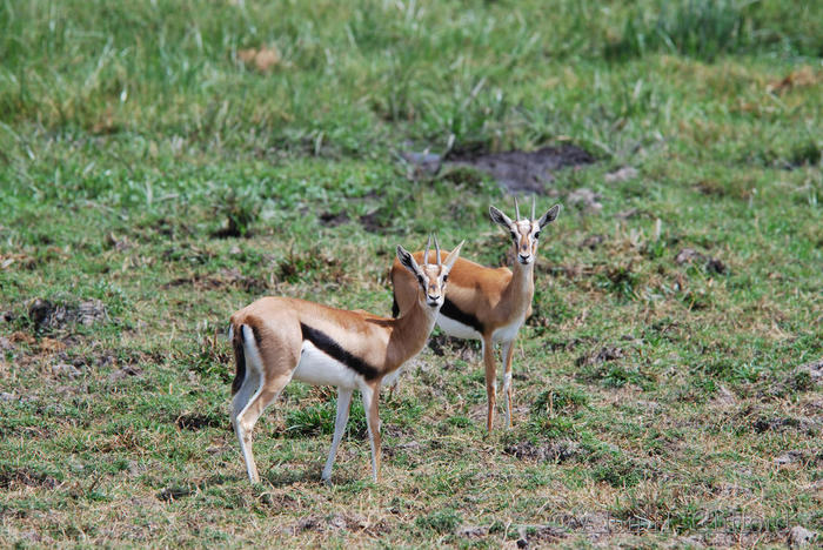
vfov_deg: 3.4
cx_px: 412
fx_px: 9266
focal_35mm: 405
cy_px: 275
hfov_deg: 5.1
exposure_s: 1/400
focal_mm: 270
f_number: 5.3
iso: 100
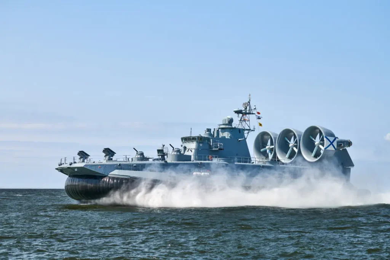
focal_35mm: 72
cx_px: 195
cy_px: 130
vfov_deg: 18.9
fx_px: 780
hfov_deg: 28.1
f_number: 5
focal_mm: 72
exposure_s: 1/3200
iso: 160
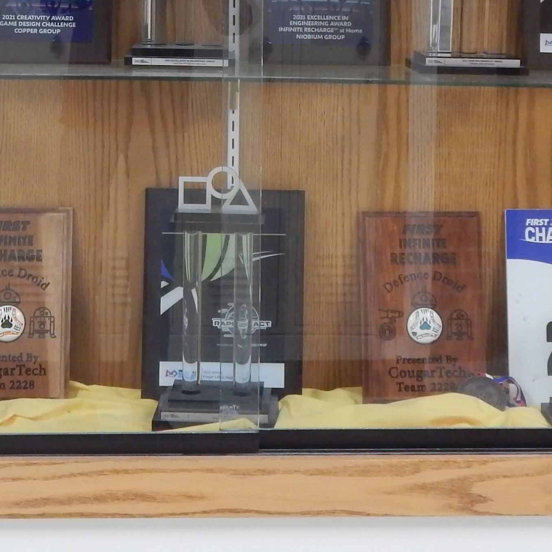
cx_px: 254
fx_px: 1678
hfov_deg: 18.7
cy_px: 5
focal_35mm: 93
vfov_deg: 18.2
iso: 320
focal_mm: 5.6
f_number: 3.2
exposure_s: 1/30
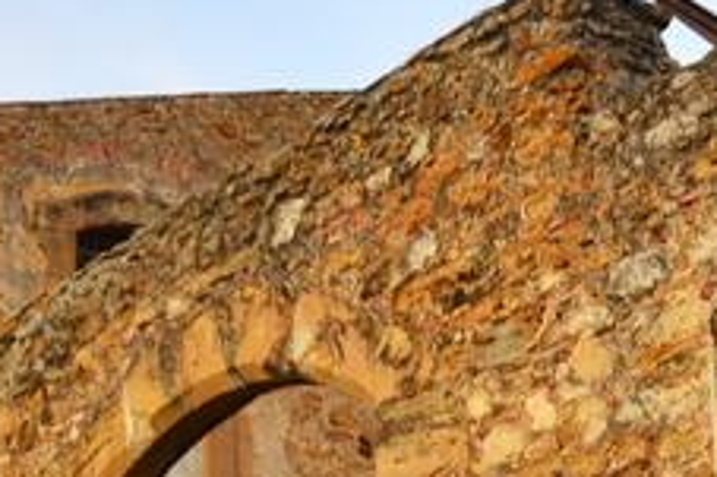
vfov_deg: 14.1
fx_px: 1891
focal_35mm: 95
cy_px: 524
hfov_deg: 20.8
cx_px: 0
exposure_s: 1/20
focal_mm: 18
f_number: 6.3
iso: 640
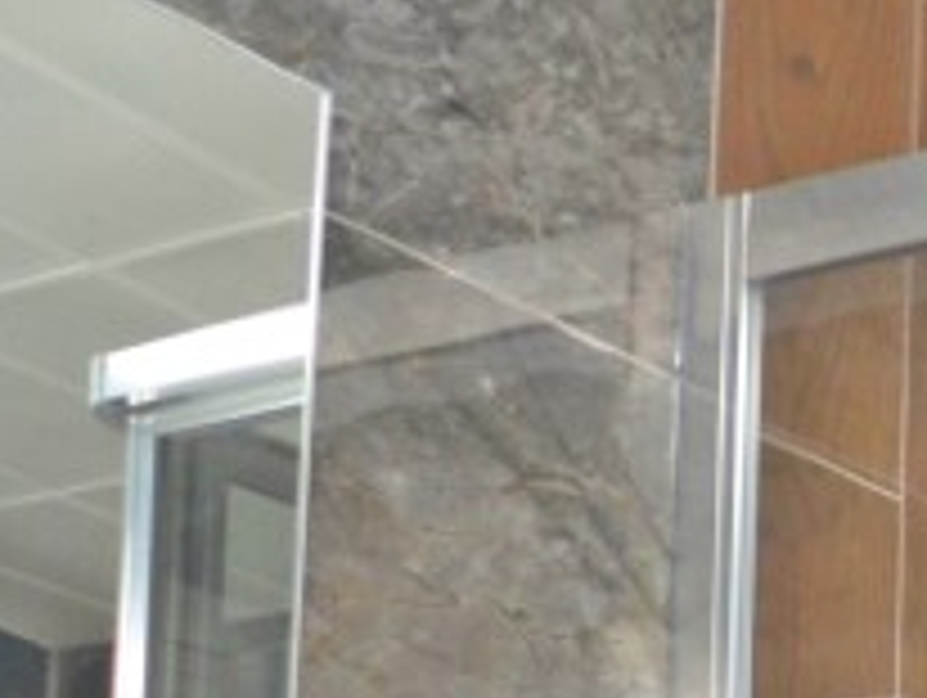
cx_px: 2344
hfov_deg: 14.1
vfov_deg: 15.1
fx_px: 2172
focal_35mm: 81
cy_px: 1360
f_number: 4
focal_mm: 10
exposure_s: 1/60
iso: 800
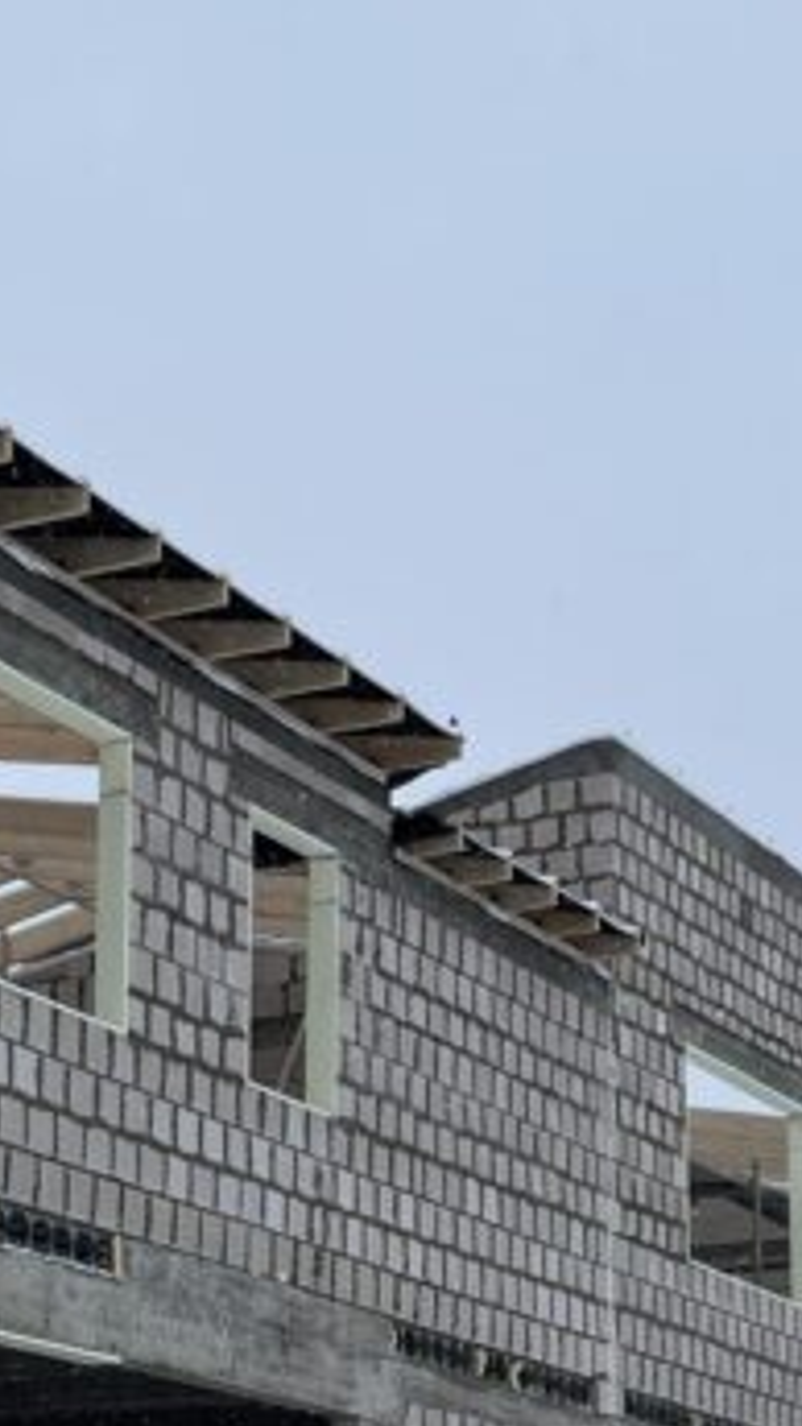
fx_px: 3176
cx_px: 215
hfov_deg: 14.3
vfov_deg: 24.7
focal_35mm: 84
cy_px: 1211
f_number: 1.5
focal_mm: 5.7
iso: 50
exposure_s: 1/1159
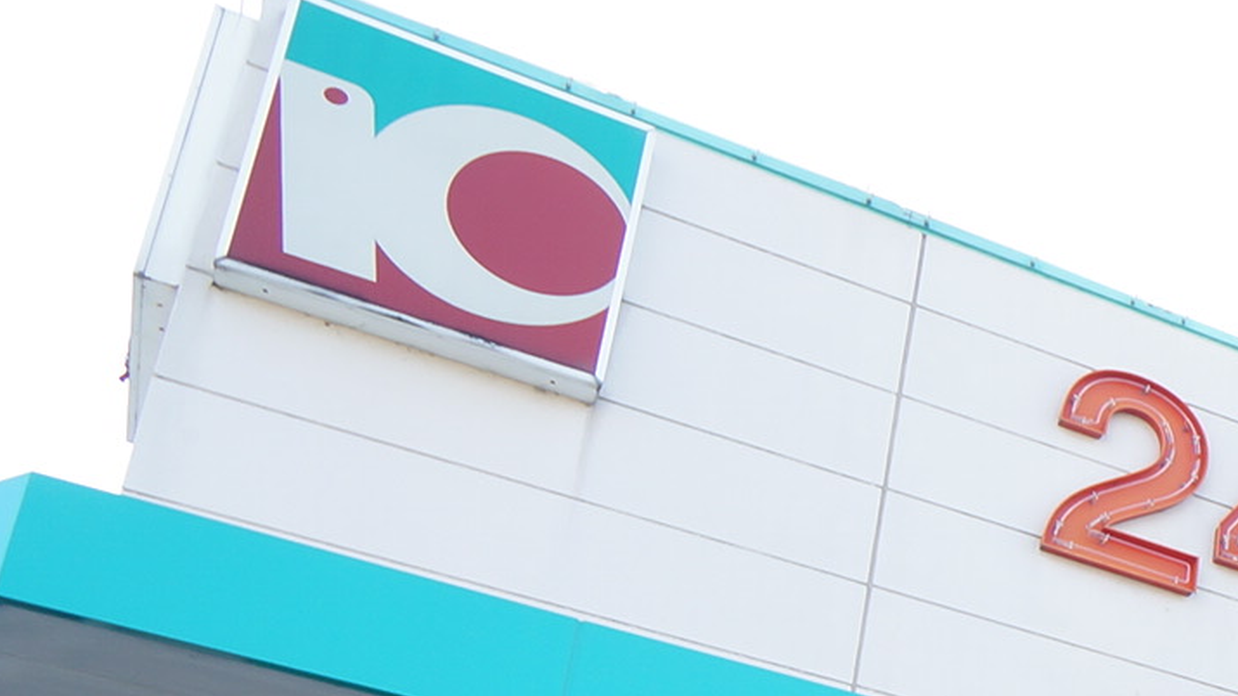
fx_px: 2823
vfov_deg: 13.3
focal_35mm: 86
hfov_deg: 21.1
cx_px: 1834
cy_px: 1049
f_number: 5.6
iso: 100
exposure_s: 1/80
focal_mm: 16
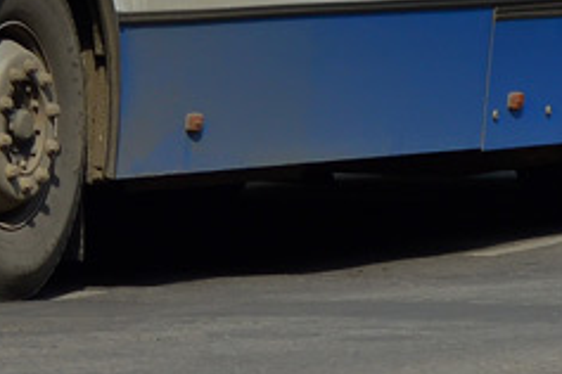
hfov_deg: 3.9
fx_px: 8289
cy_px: -511
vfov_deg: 2.6
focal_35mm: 531
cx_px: -187
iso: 200
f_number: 6.3
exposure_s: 1/1000
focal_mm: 70
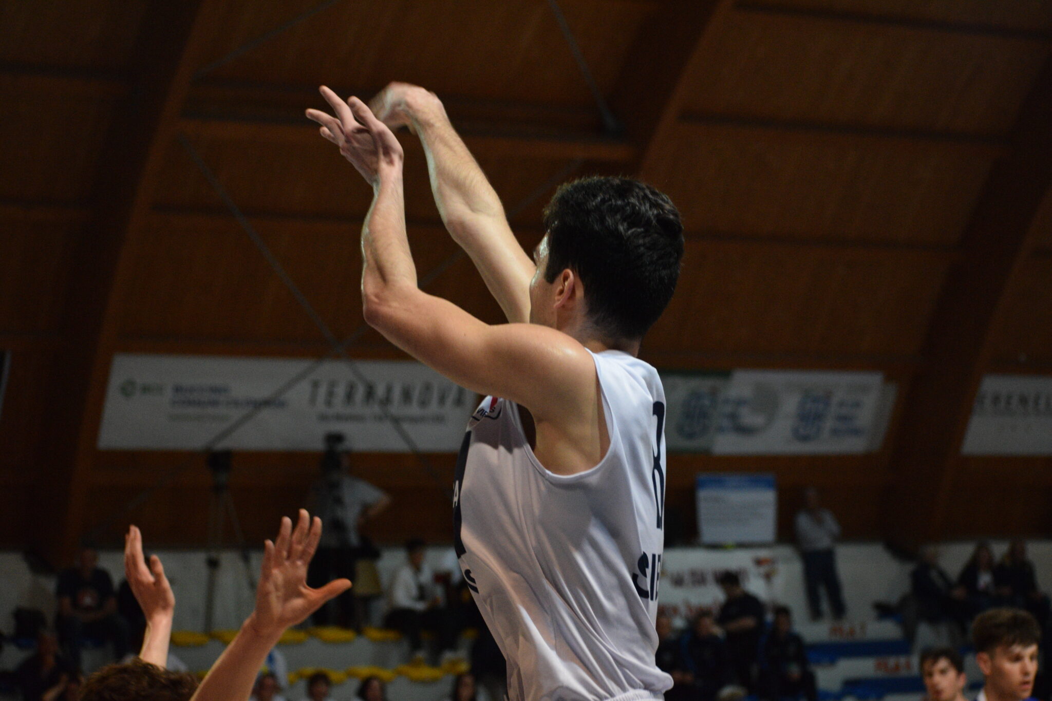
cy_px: 350
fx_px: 3068
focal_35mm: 105
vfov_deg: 13.0
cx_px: 526
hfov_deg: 19.5
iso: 3200
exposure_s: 1/400
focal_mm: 70
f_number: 4.5
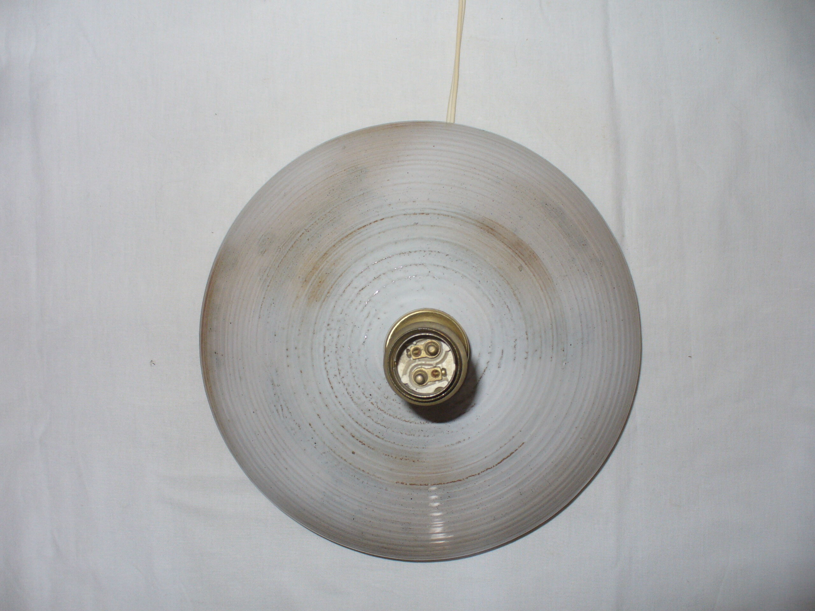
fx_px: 871
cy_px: 306
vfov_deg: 38.7
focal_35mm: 37
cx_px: 408
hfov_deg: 50.1
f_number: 2.8
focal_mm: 6.1
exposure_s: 1/30
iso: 100
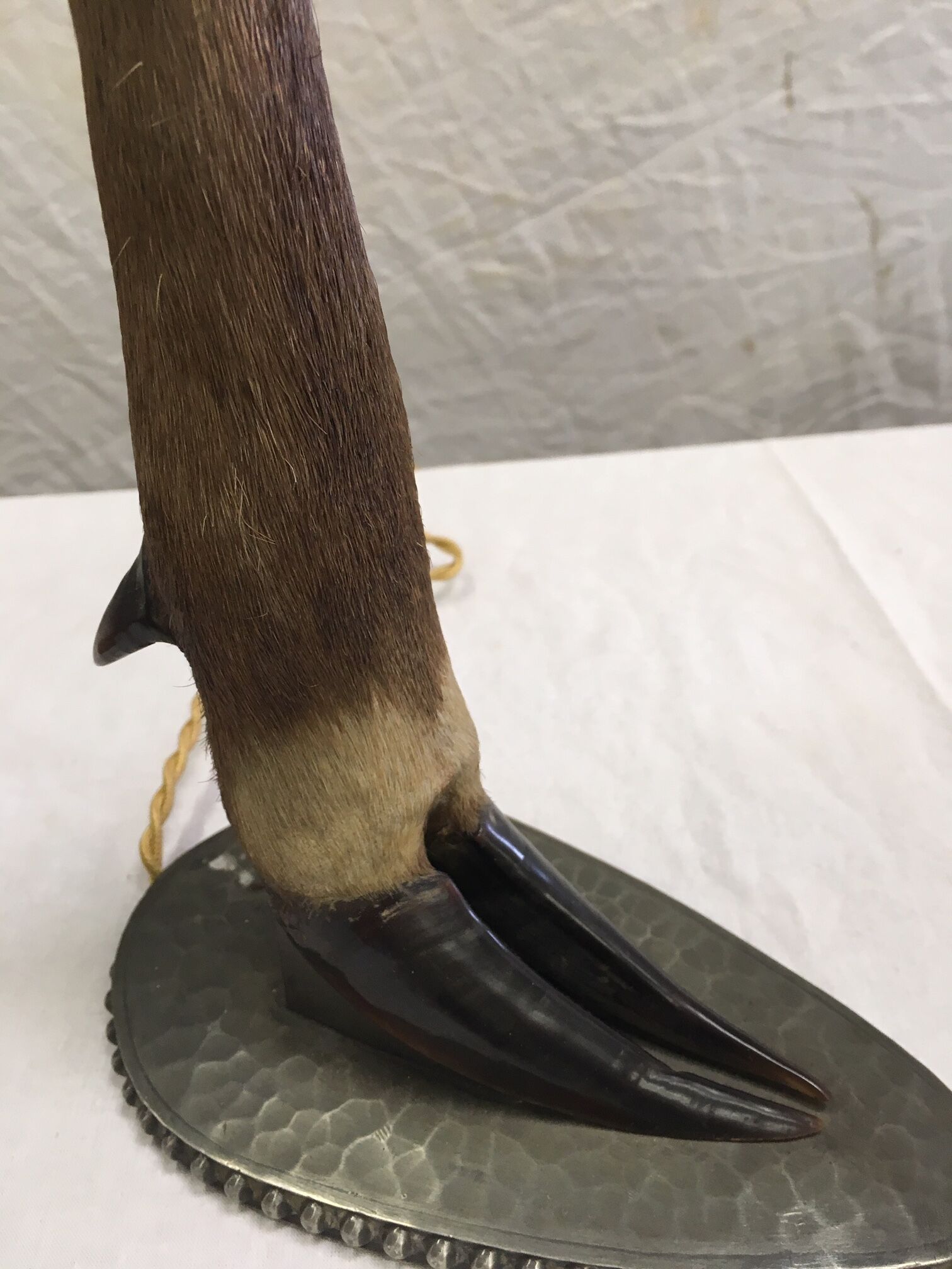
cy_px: 634
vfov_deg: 61.7
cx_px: 476
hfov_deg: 48.2
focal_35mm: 29
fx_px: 1063
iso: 32
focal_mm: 4.15
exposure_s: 1/33
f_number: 2.2
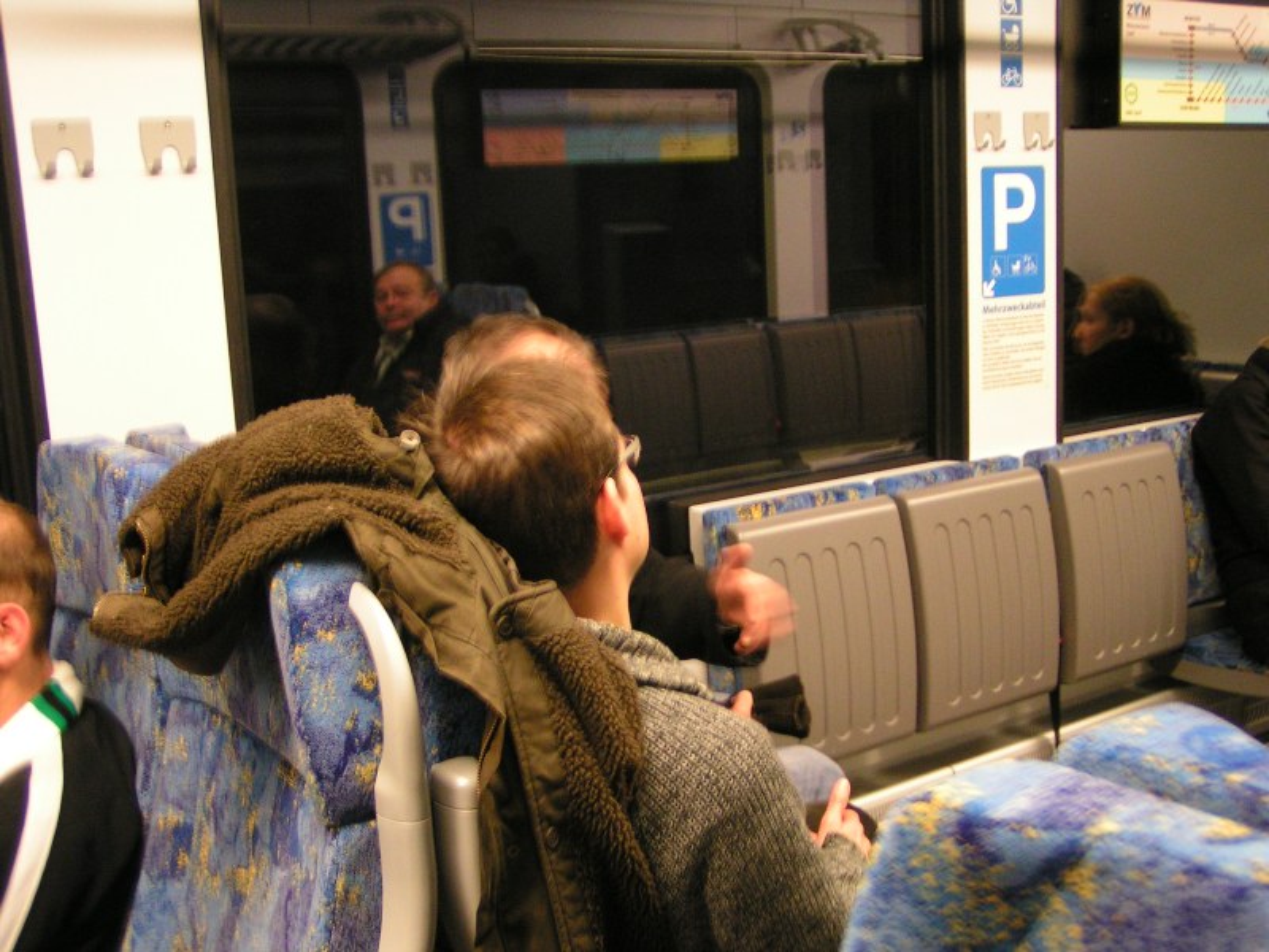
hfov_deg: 45.8
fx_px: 1503
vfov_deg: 35.1
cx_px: 634
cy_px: 476
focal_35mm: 41
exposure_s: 1/10
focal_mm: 6.3
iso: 200
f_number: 2.8
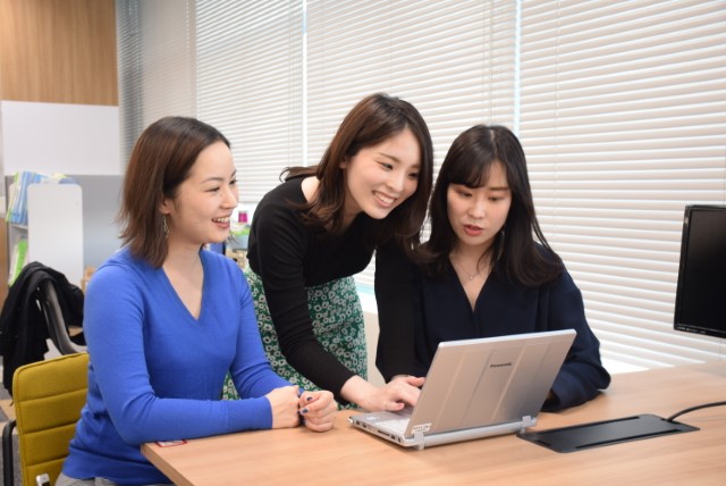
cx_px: 363
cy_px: 243
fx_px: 908
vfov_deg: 29.9
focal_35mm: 45
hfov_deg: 43.6
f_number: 4
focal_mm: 30
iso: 320
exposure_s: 1/15
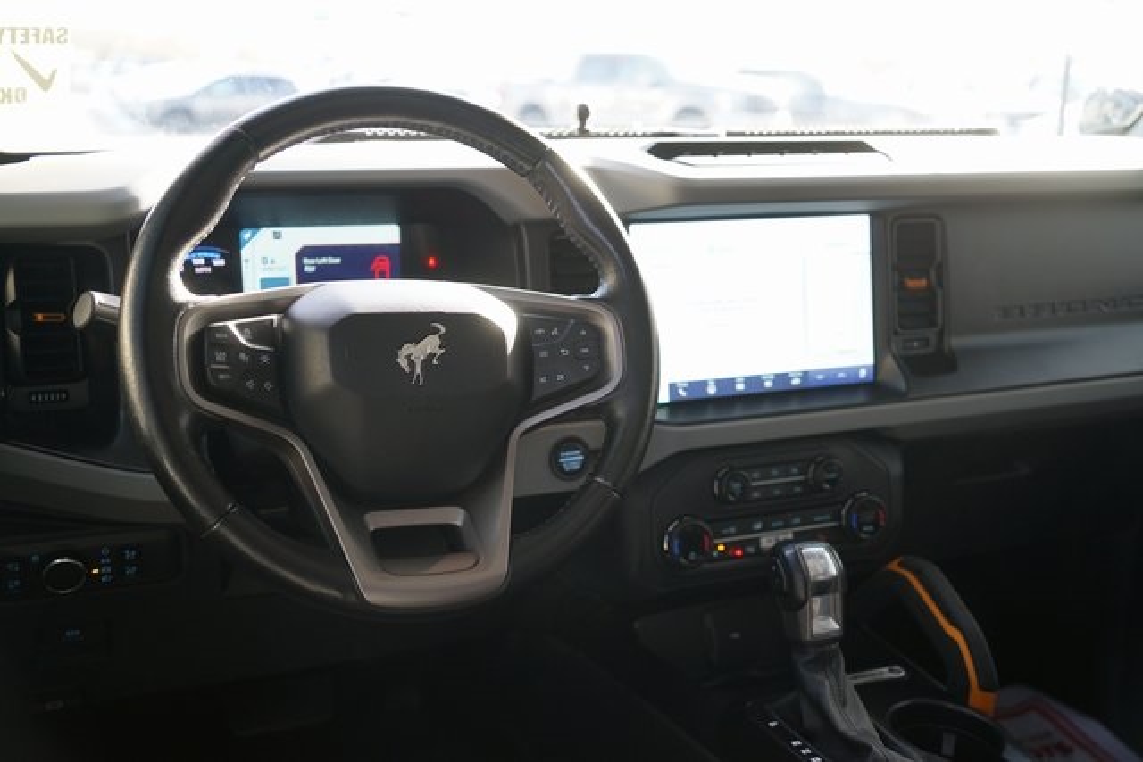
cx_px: 572
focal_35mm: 38
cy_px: 381
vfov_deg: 35.1
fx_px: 1207
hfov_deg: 50.7
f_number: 4
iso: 400
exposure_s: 1/60
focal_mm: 38
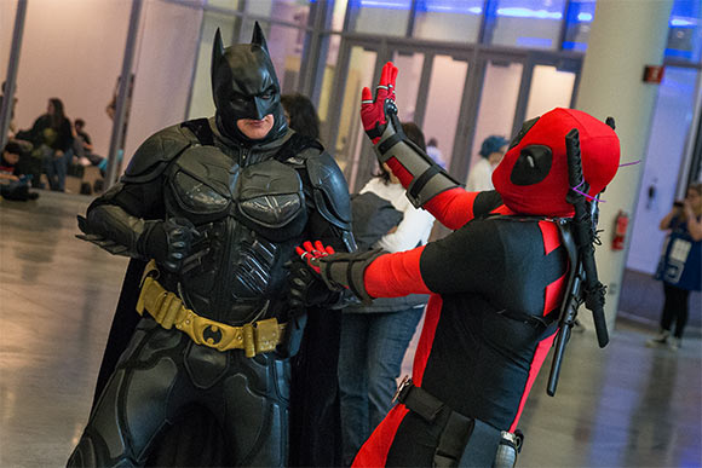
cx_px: 351
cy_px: 234
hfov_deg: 35.6
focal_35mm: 56
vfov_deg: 24.2
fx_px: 1092
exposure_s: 1/350
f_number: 4
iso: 6400
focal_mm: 56
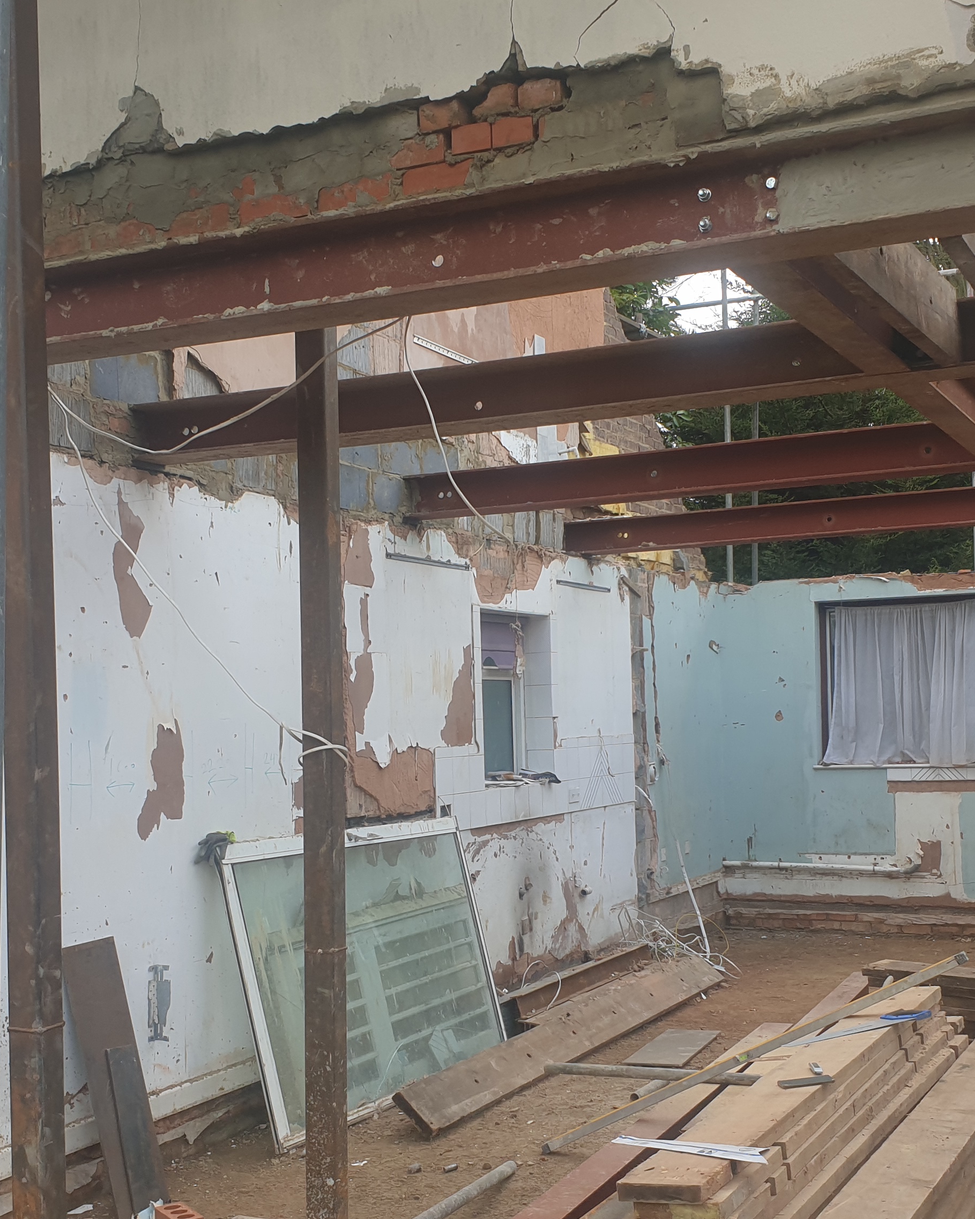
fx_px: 1623
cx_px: 467
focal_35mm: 45
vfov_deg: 41.1
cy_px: 696
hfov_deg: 33.4
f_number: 2.4
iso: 50
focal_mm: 4.3
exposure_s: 1/221
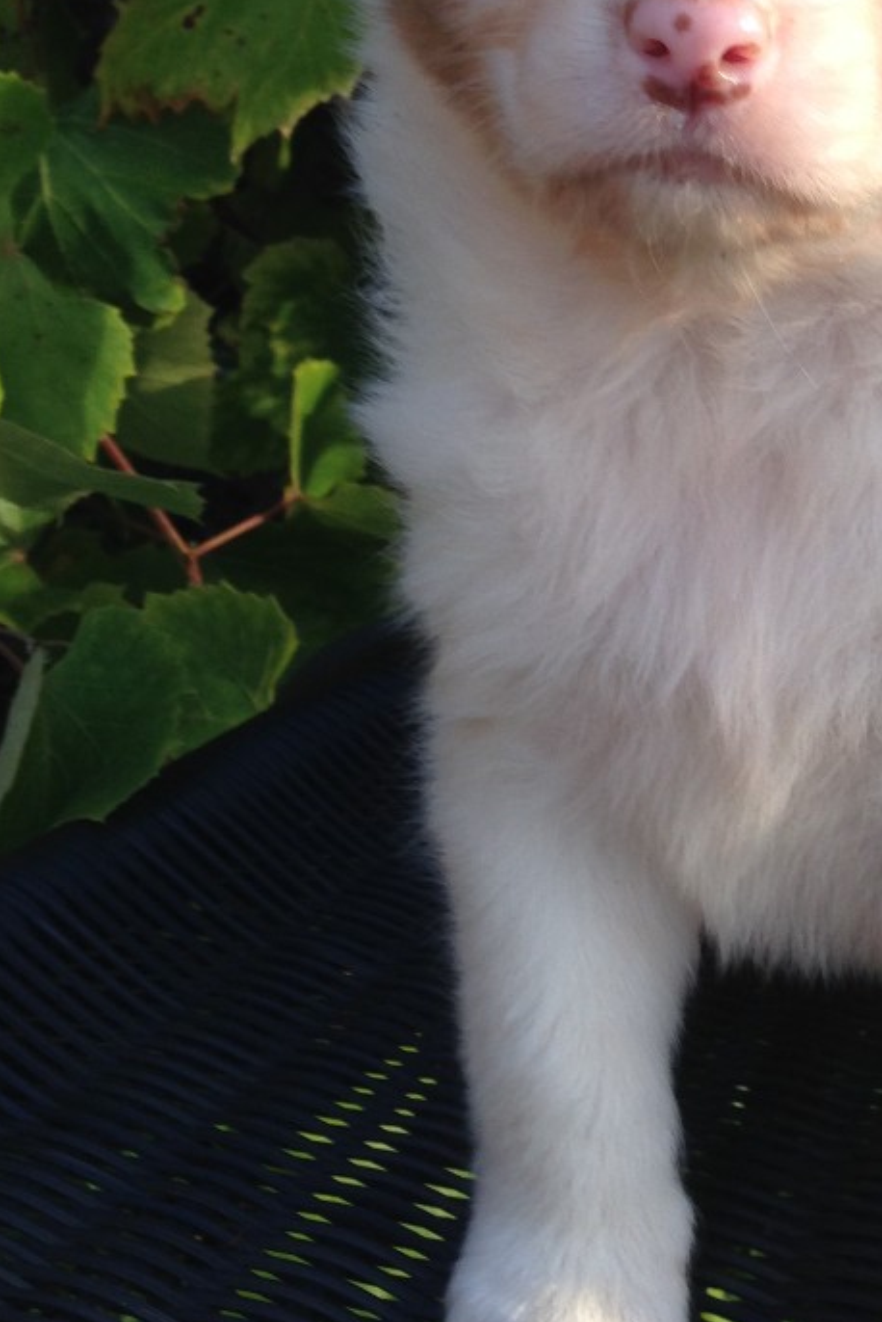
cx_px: 685
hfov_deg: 20.7
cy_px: 397
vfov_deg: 30.6
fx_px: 2386
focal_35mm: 65
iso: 50
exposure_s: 1/167
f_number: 2.4
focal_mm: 4.12
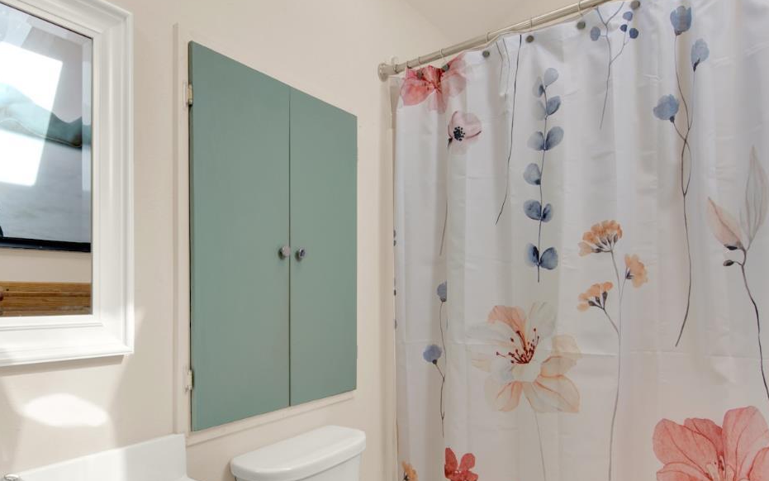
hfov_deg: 76.4
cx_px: 311
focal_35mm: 23
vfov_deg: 52.5
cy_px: 297
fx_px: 482
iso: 100
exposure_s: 1/15
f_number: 14
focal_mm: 14
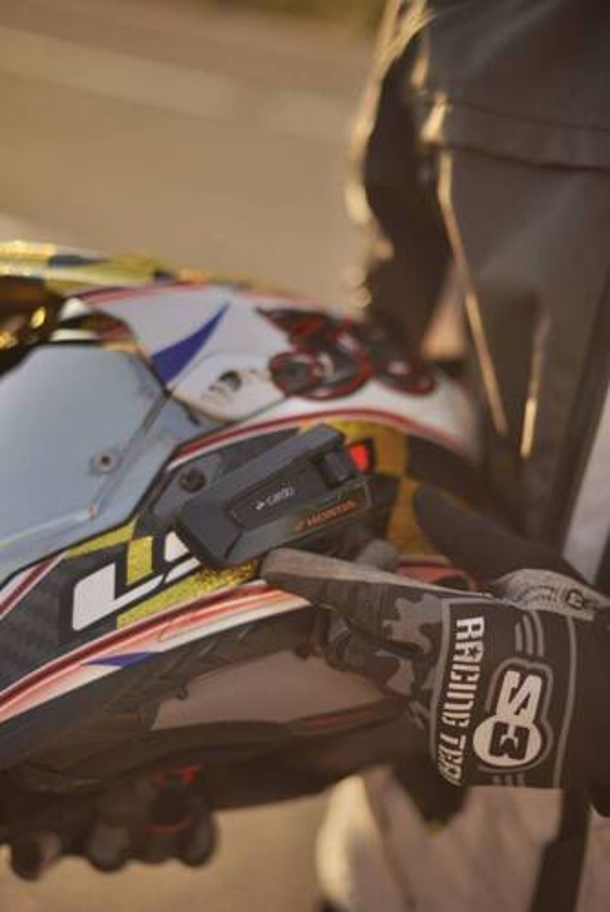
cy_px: 456
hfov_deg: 27.0
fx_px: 1269
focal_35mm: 50
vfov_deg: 39.6
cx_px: 305
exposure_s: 1/1600
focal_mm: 50
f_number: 1.8
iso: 125
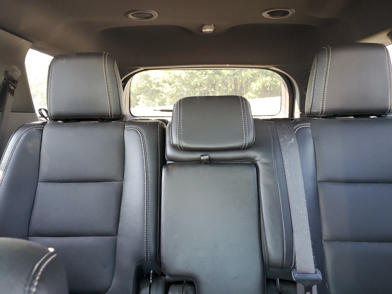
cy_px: 147
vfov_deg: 53.1
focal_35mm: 26
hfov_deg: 67.3
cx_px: 196
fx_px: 294
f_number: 1.5
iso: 193
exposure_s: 1/60.2
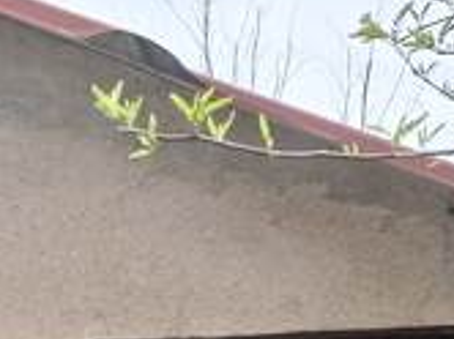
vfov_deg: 11.3
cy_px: 787
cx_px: -178
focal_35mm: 111
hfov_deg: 16.5
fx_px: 1454
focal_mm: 5.54
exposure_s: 1/348
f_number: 1.8
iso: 50
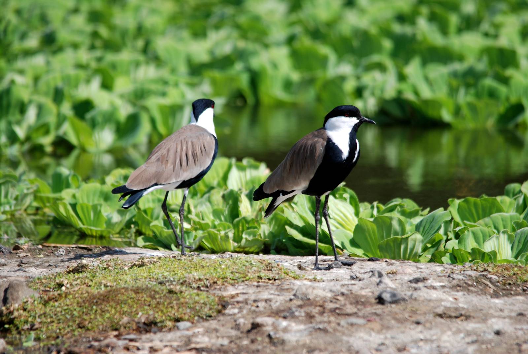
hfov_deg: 2.7
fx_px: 11013
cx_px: 264
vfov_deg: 1.8
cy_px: 177
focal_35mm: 750
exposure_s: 1/500
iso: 200
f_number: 6.3
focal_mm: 500
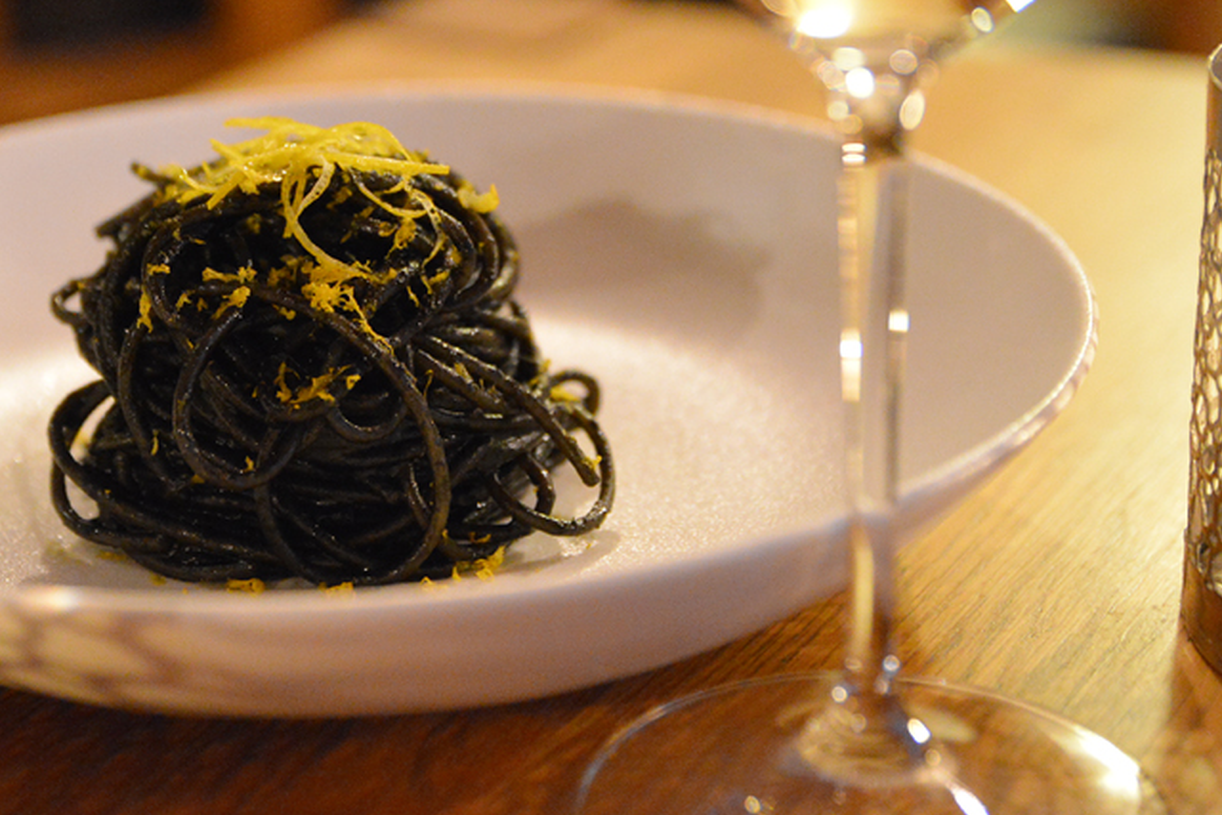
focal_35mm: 81
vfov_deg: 16.7
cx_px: 433
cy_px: 176
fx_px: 2750
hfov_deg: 25.0
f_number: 2.8
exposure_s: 1/30
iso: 6400
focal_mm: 48
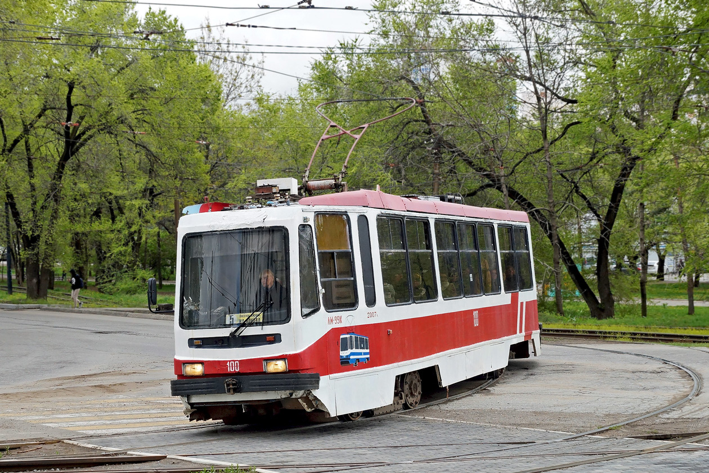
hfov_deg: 33.4
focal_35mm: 60
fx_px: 1182
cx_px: 354
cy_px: 236
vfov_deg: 22.6
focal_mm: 40
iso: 400
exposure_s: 1/800
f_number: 7.1
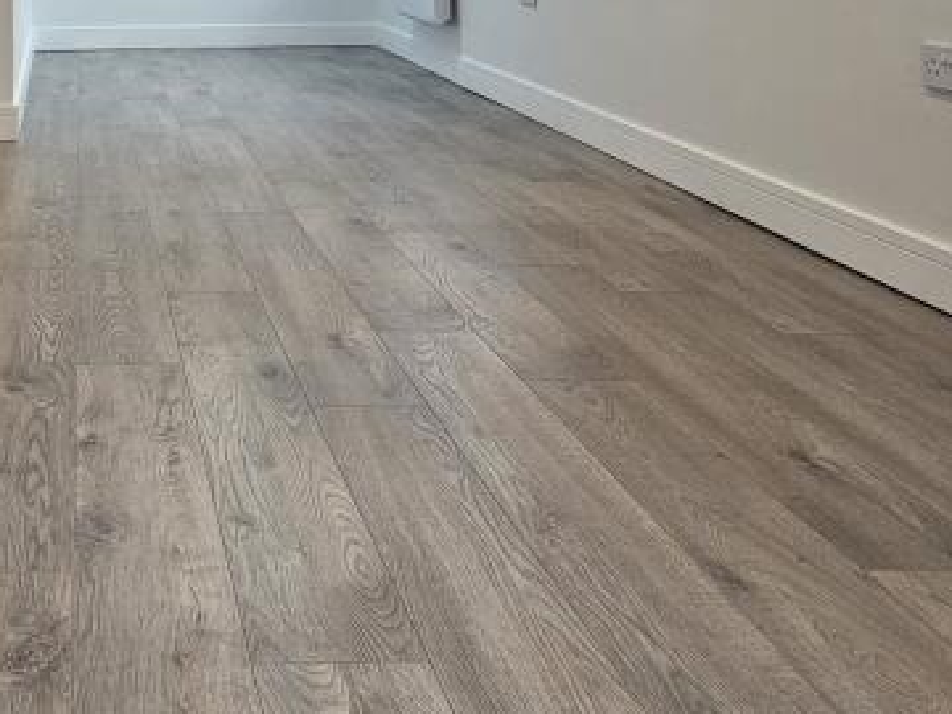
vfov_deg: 32.8
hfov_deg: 44.9
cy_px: -111
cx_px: 74
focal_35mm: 37
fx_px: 1018
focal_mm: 2.2
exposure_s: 1/50.3
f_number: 2.2
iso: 64
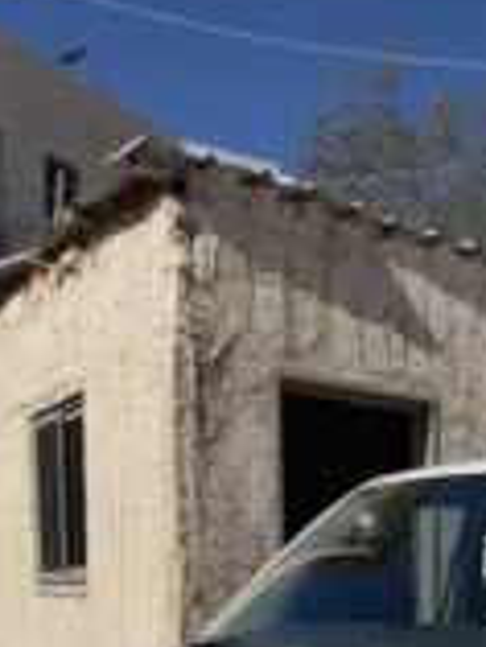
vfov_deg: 28.0
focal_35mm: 61
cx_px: 540
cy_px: 762
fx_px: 1140
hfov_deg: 22.6
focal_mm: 6.76
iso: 80
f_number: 1.78
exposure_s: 1/8130
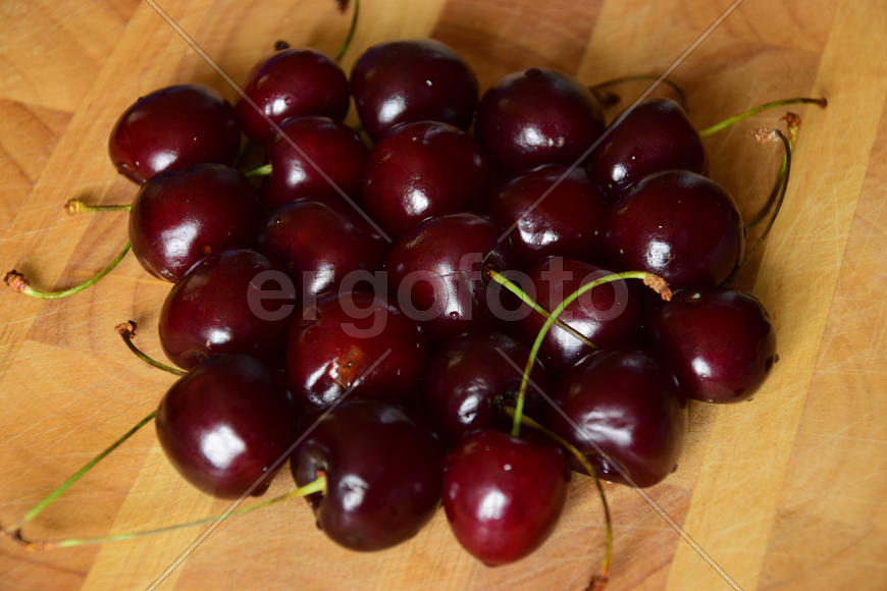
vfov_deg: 13.0
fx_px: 2587
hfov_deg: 19.5
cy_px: 296
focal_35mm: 105
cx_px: 444
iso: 100
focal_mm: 70
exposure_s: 1/2.5
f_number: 5.3
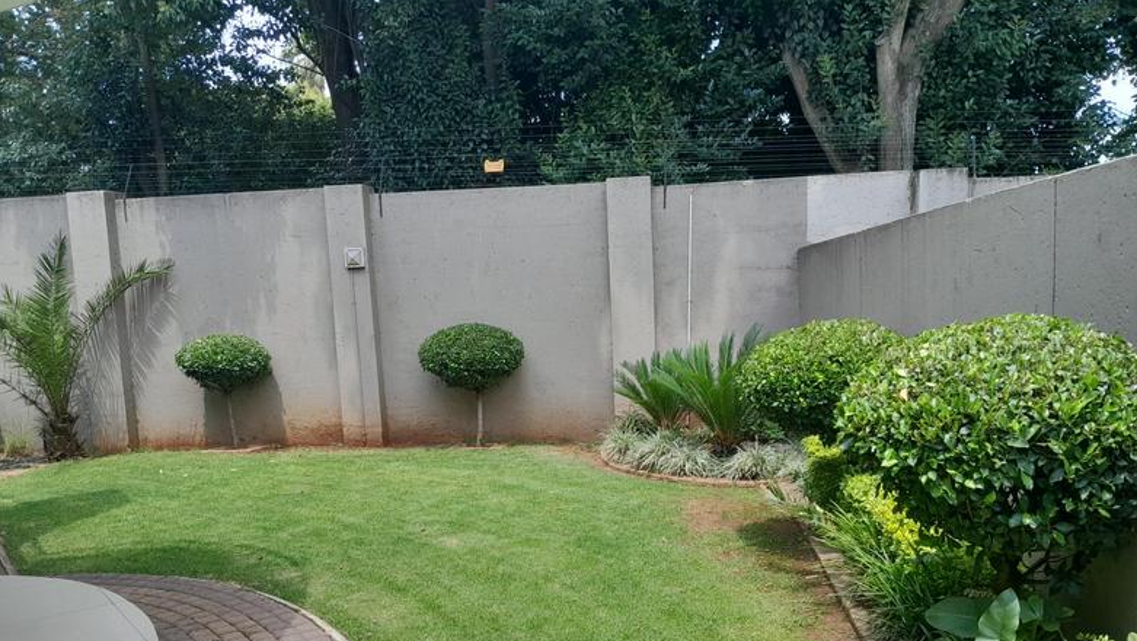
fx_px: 875
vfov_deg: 39.8
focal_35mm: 29
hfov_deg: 66.0
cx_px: 581
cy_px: 424
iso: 40
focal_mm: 3.98
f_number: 1.8
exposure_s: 1/134
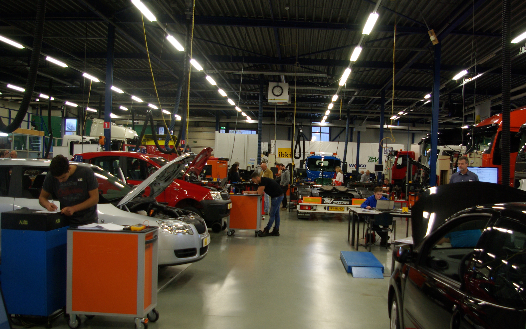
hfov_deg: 58.0
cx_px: 296
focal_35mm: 33
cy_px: 175
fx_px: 473
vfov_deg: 38.3
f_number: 3.5
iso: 320
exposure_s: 1/30
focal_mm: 18
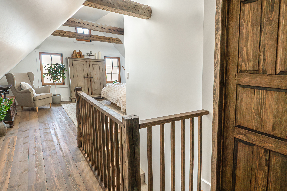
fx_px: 175
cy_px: 97
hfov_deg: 78.6
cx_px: 142
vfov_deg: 57.2
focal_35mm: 22
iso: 800
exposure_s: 1/50
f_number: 8
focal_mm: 14
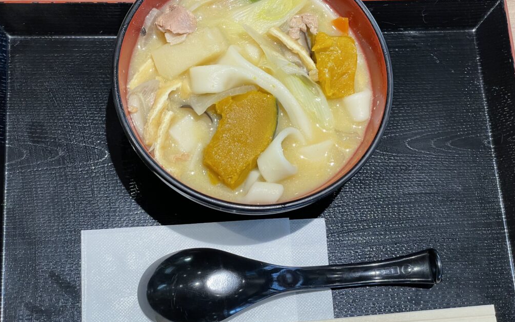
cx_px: 254
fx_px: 786
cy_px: 147
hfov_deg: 36.3
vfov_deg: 23.1
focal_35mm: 56
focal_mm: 6
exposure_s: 1/100
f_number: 2
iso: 200
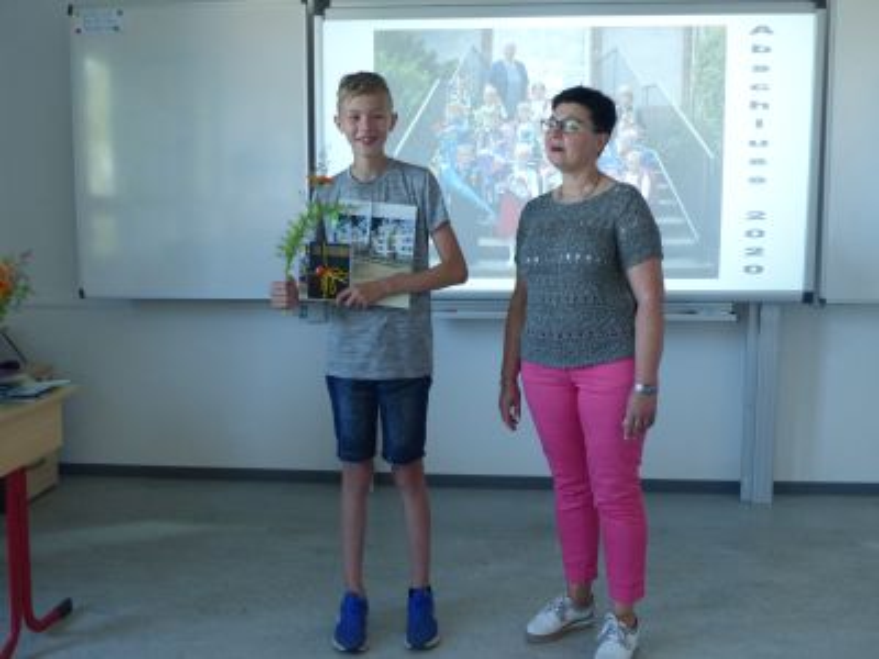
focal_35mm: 36
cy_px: 330
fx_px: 914
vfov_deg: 39.7
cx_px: 440
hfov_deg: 51.4
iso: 320
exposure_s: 1/60
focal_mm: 6.4
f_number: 2.8
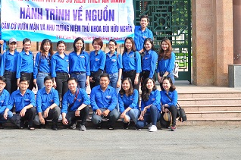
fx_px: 661
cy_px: 11
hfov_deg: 20.5
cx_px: 64
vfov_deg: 13.6
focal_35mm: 99
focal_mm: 35
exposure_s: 1/800
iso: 200
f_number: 4
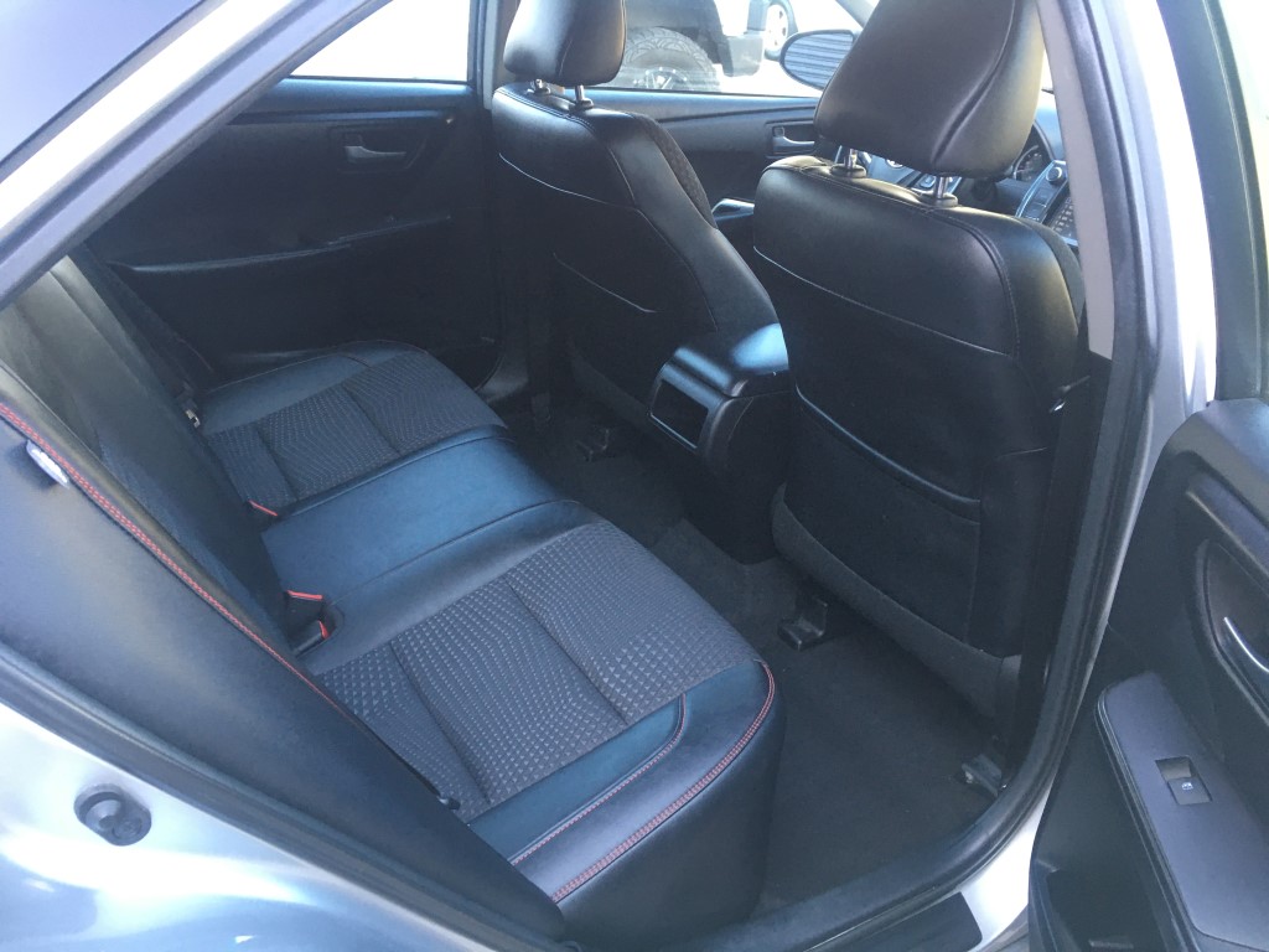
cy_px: 476
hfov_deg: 61.7
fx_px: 1063
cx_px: 634
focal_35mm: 29
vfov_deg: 48.2
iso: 40
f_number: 2.2
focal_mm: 4.15
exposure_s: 1/30
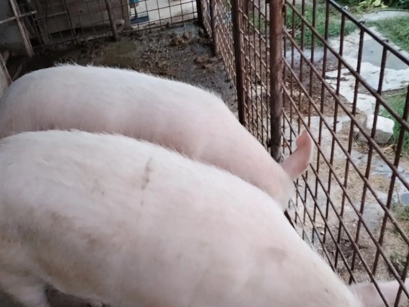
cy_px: 223
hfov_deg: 48.4
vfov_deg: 37.0
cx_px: 149
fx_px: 449
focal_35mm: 38
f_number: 1.8
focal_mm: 4.75
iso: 793
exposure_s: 1/33.3
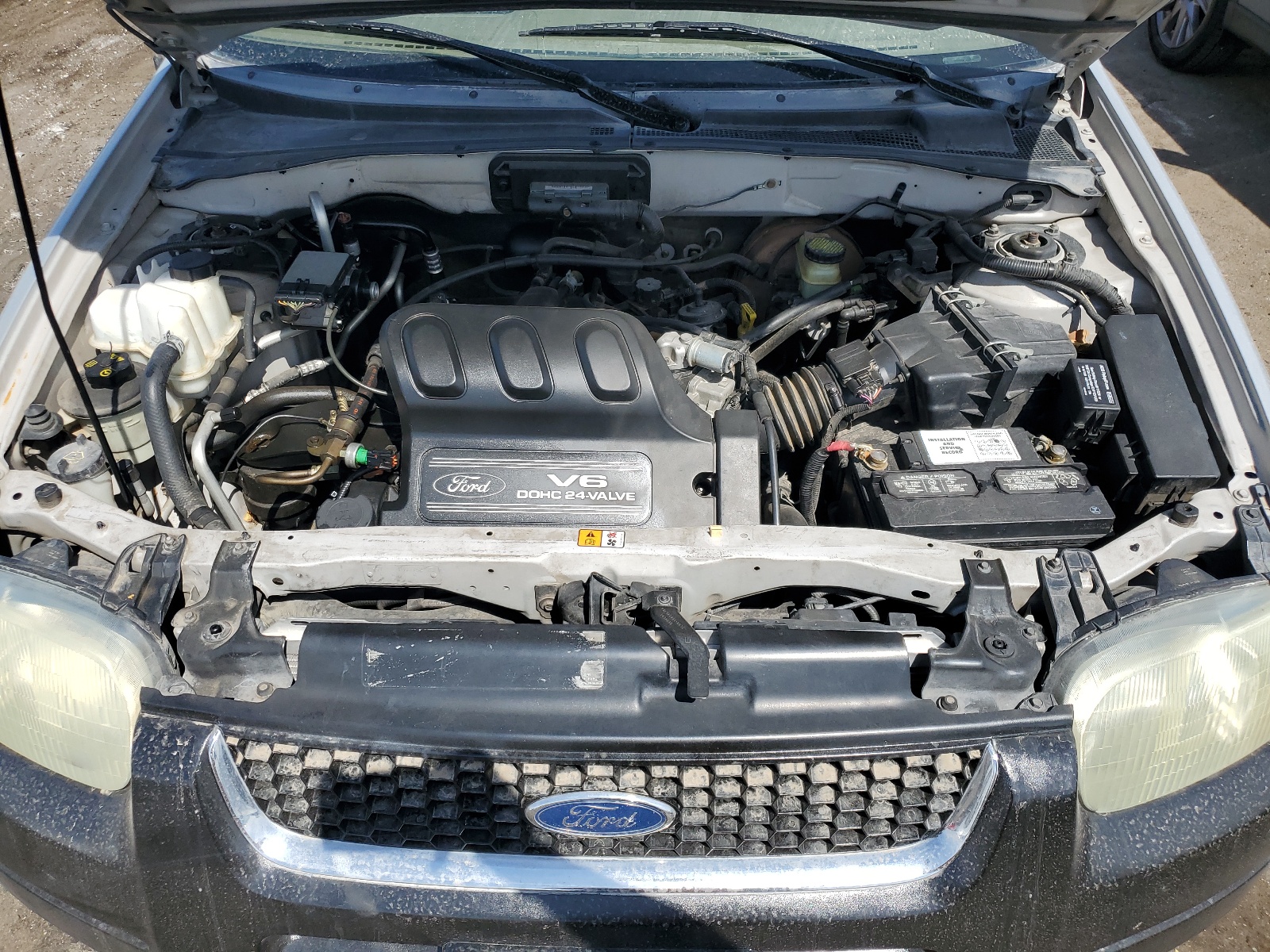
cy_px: 476
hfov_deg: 67.3
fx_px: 954
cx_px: 635
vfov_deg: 53.1
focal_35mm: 26
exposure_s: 1/2500
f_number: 1.5
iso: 50
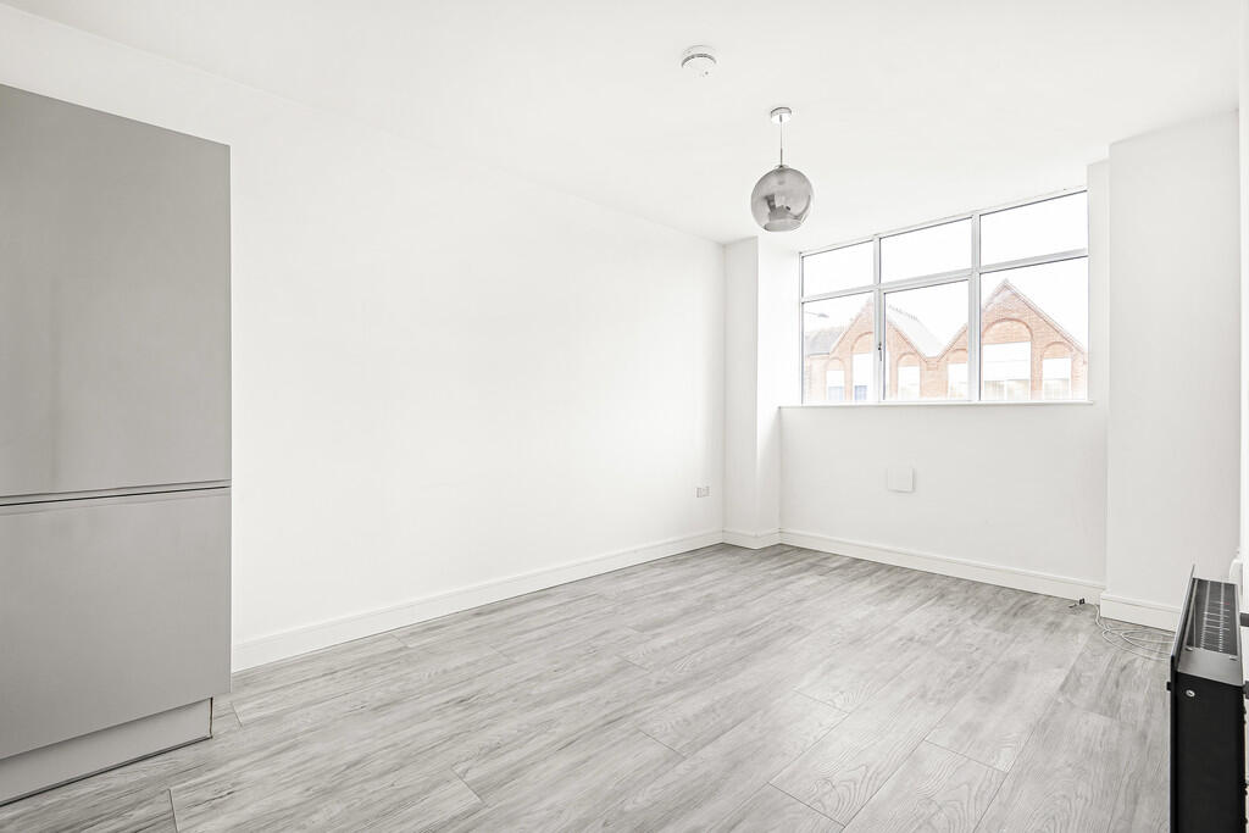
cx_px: 624
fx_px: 555
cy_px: 416
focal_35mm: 16
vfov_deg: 73.8
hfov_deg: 96.7
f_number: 7.1
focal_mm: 16
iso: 125
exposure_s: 1/3
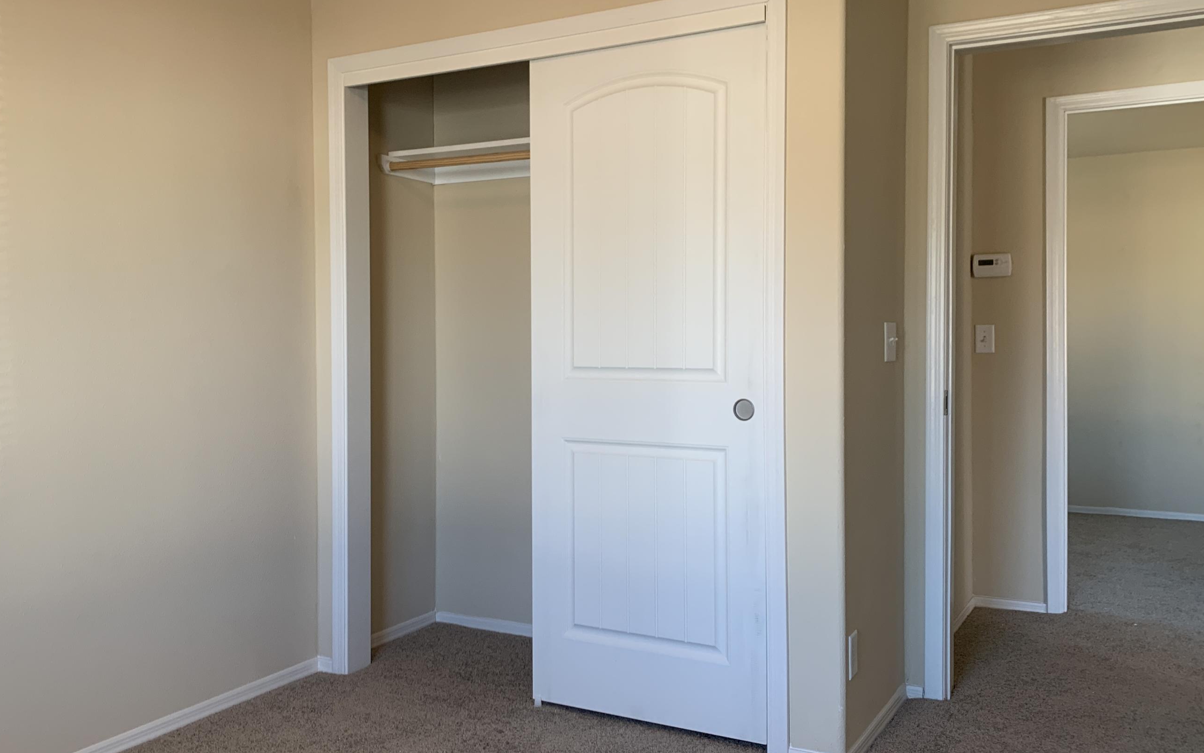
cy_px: 372
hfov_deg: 59.6
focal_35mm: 32
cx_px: 566
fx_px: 1050
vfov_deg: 39.4
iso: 64
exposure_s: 1/60
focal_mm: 4.25
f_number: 1.8
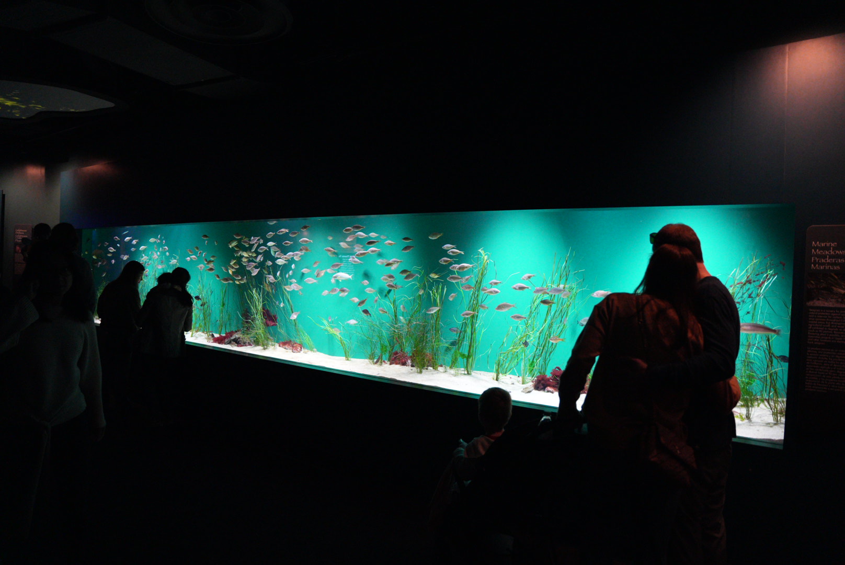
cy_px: 282
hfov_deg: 73.7
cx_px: 422
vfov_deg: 53.2
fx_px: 564
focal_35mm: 24
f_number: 2.8
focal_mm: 24
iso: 10000
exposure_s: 1/500
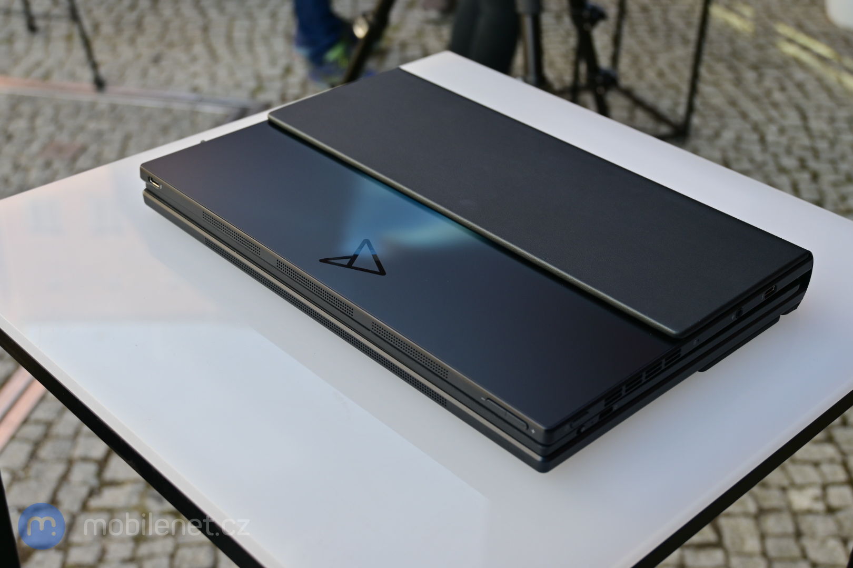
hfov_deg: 41.7
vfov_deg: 28.5
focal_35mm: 47
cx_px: 426
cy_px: 284
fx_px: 1119
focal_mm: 31.5
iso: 100
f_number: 5.6
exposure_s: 1/125
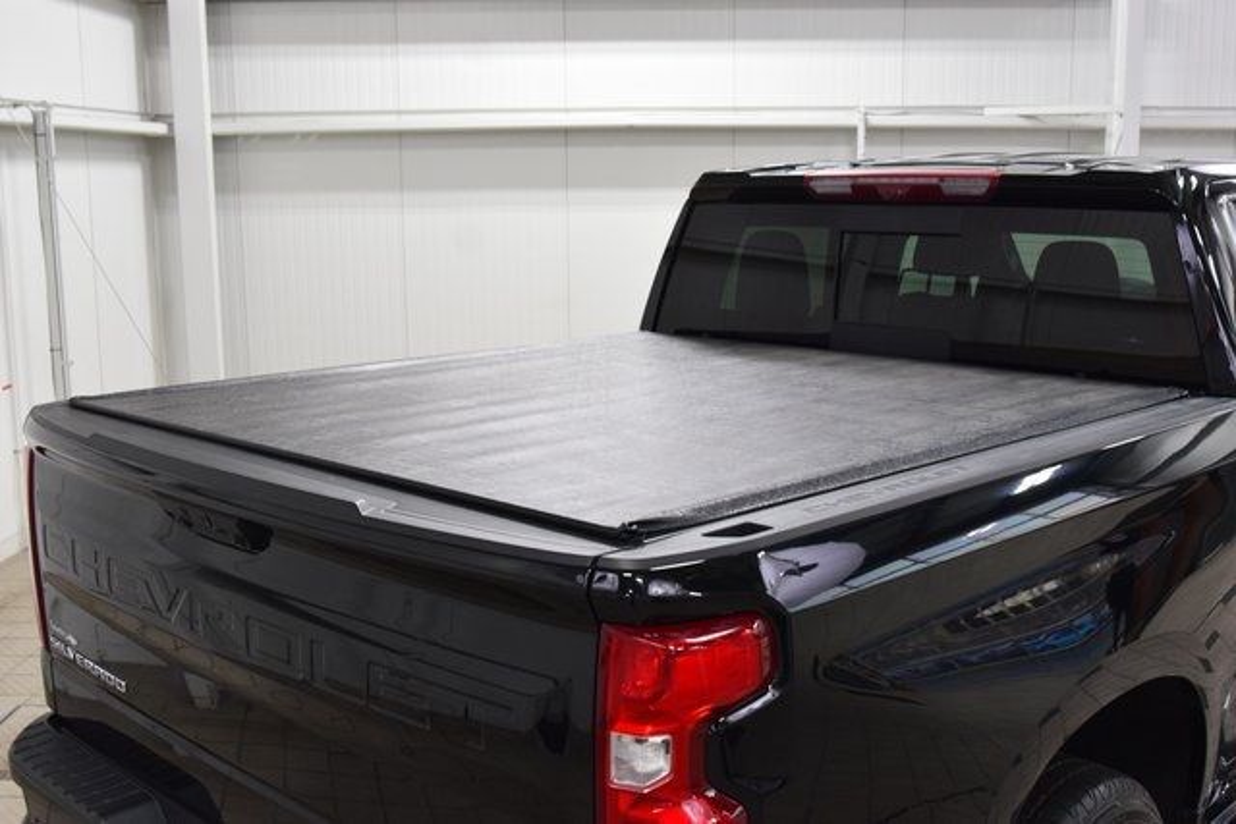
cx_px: 618
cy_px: 412
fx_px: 1339
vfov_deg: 34.2
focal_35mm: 39
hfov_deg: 49.5
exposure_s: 1/60
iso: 1600
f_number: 5.6
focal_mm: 26
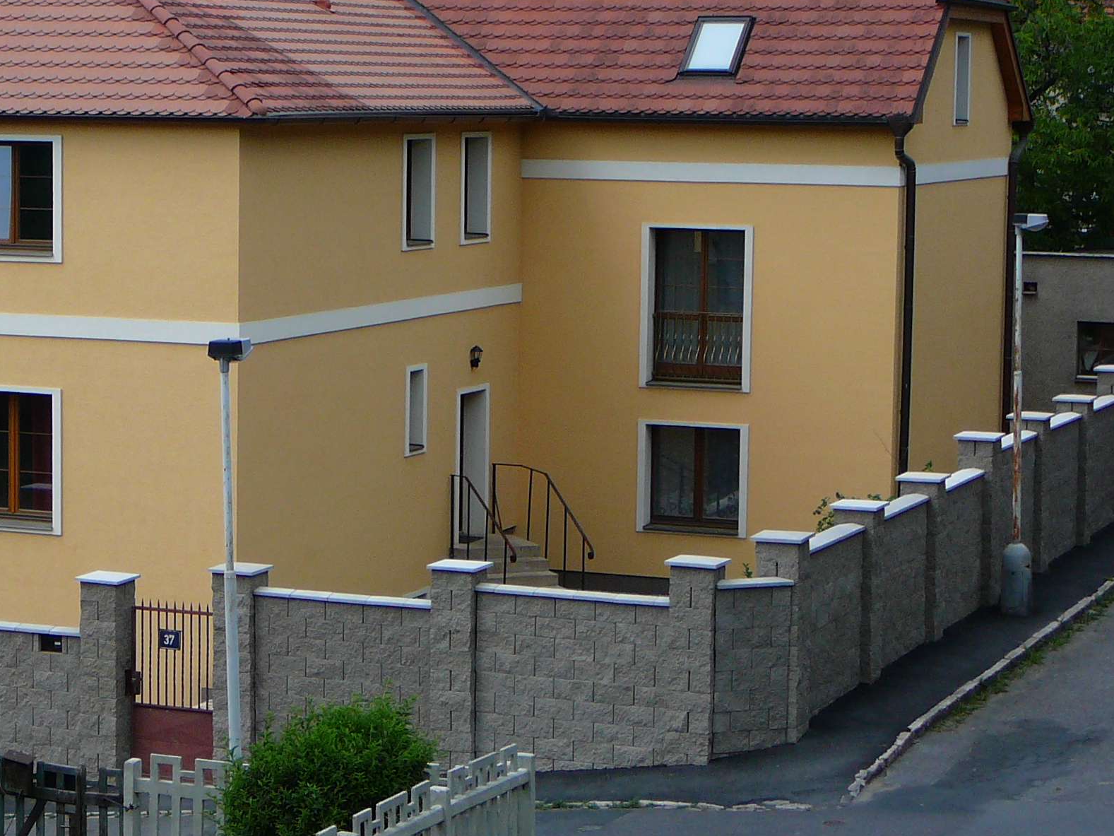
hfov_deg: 19.7
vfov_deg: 14.9
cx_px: 302
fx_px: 3186
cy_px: 363
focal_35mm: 99
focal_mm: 9.1
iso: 80
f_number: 3.6
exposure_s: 1/640
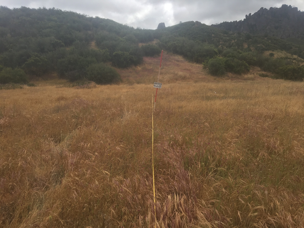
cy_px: 114
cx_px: 152
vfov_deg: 48.2
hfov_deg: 61.7
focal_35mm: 29
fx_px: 255
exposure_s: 1/680
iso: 25
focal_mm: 4.15
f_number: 2.2
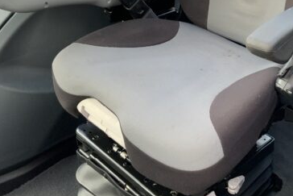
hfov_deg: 36.7
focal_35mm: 53
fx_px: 432
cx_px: 217
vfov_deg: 25.1
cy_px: 35
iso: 64
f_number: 1.8
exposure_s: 1/122
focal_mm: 3
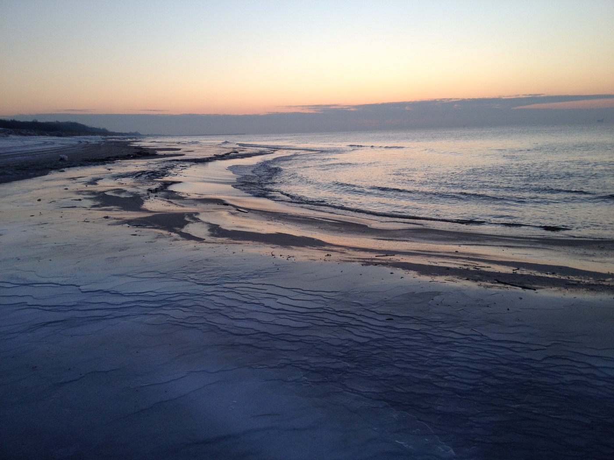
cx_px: 307
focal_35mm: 35
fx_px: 621
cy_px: 230
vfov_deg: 40.7
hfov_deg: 52.6
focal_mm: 4.28
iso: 50
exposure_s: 1/123
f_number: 2.4
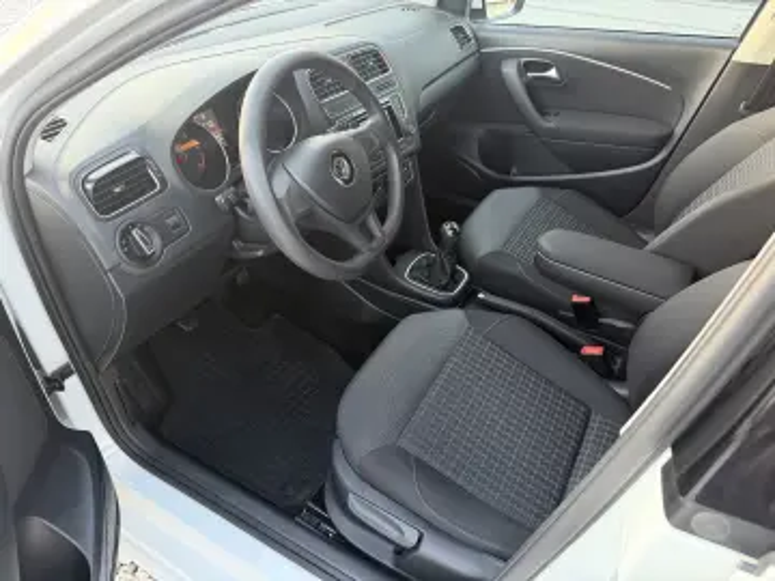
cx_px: 388
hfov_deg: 71.6
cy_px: 290
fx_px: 537
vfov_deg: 56.8
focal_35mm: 24
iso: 320
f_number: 1.78
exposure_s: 1/60
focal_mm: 6.76
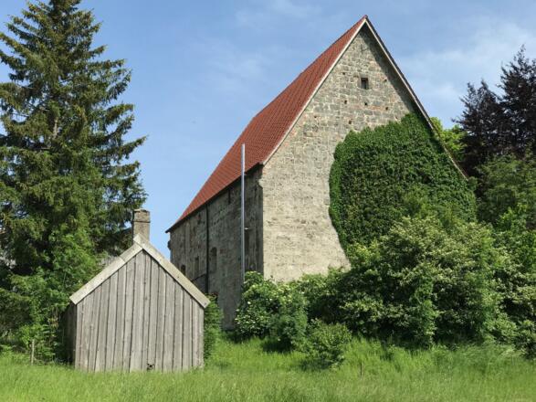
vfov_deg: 25.7
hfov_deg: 33.8
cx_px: 268
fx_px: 882
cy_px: 201
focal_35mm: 57
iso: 20
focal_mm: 6.6
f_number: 2.8
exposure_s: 1/709
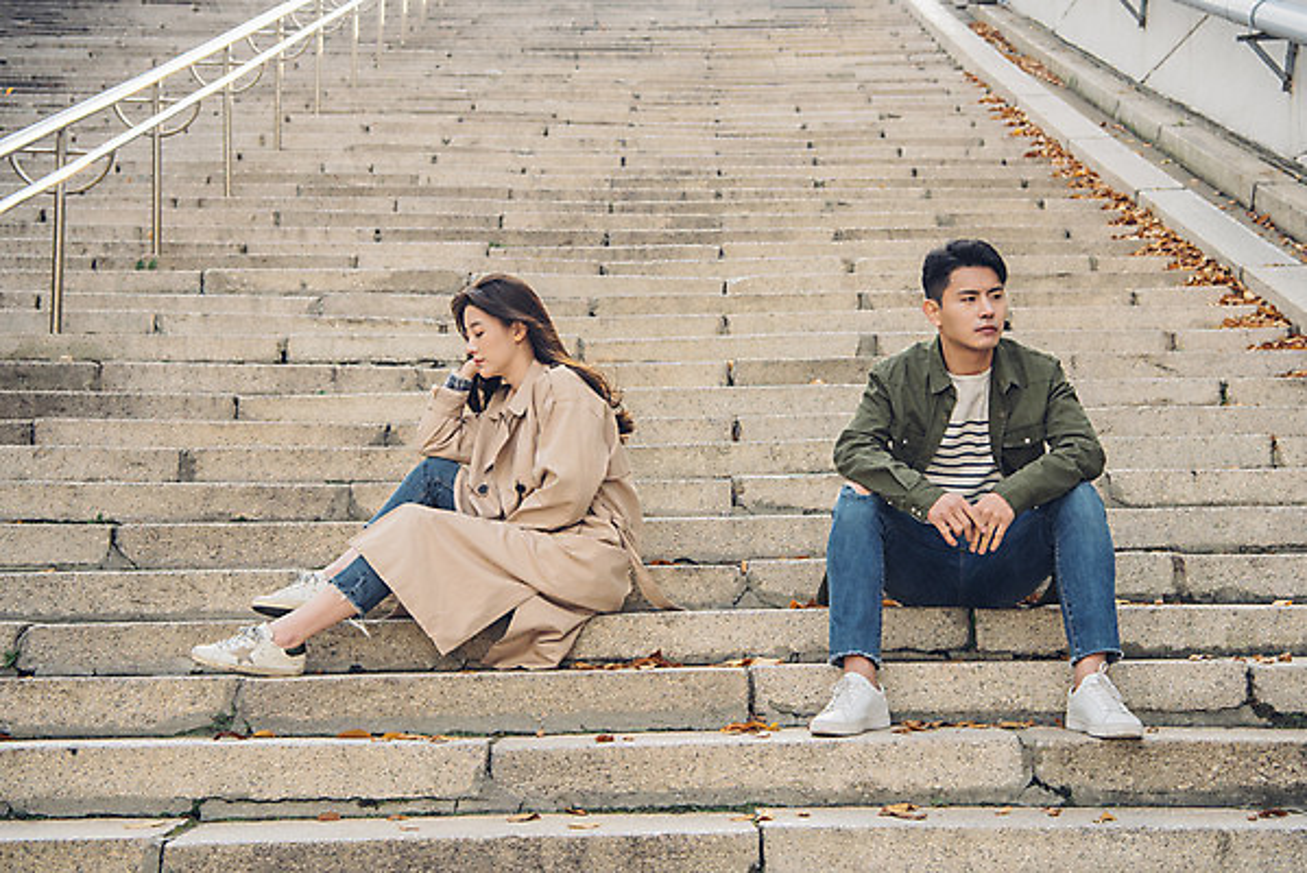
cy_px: 436
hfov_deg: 41.1
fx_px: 1743
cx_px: 654
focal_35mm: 48
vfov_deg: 28.1
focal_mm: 48
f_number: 4.5
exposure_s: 1/320
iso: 250
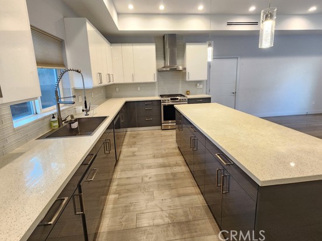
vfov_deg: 81.3
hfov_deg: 98.2
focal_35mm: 15
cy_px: 105
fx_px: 140
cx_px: 159
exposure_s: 1/60
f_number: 2.2
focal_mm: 2.2
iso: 400
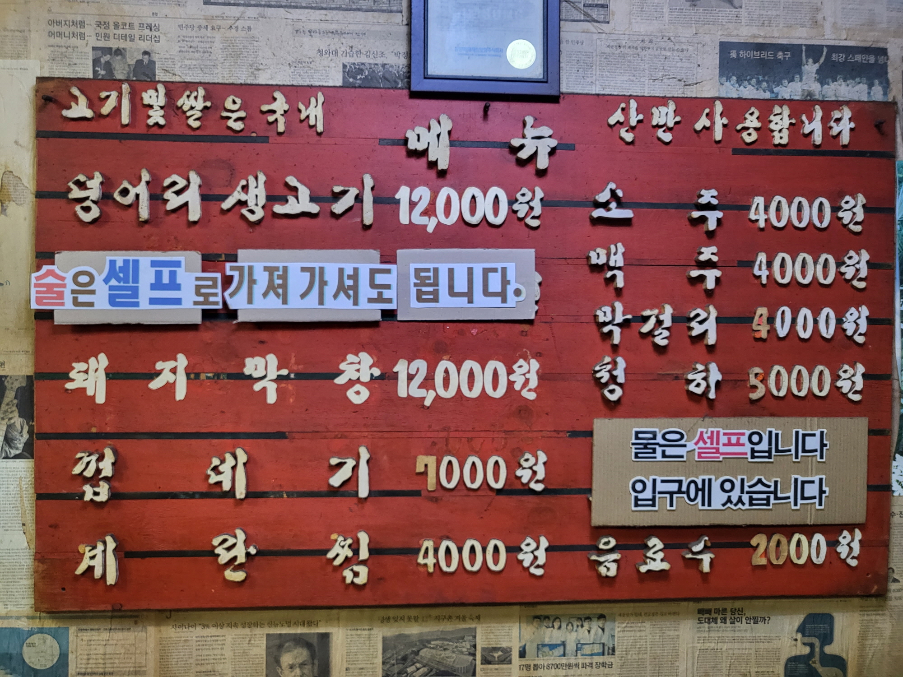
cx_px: 452
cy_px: 338
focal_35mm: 26
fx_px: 678
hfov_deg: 67.3
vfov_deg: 53.1
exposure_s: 1/40
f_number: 1.8
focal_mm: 4.25
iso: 160
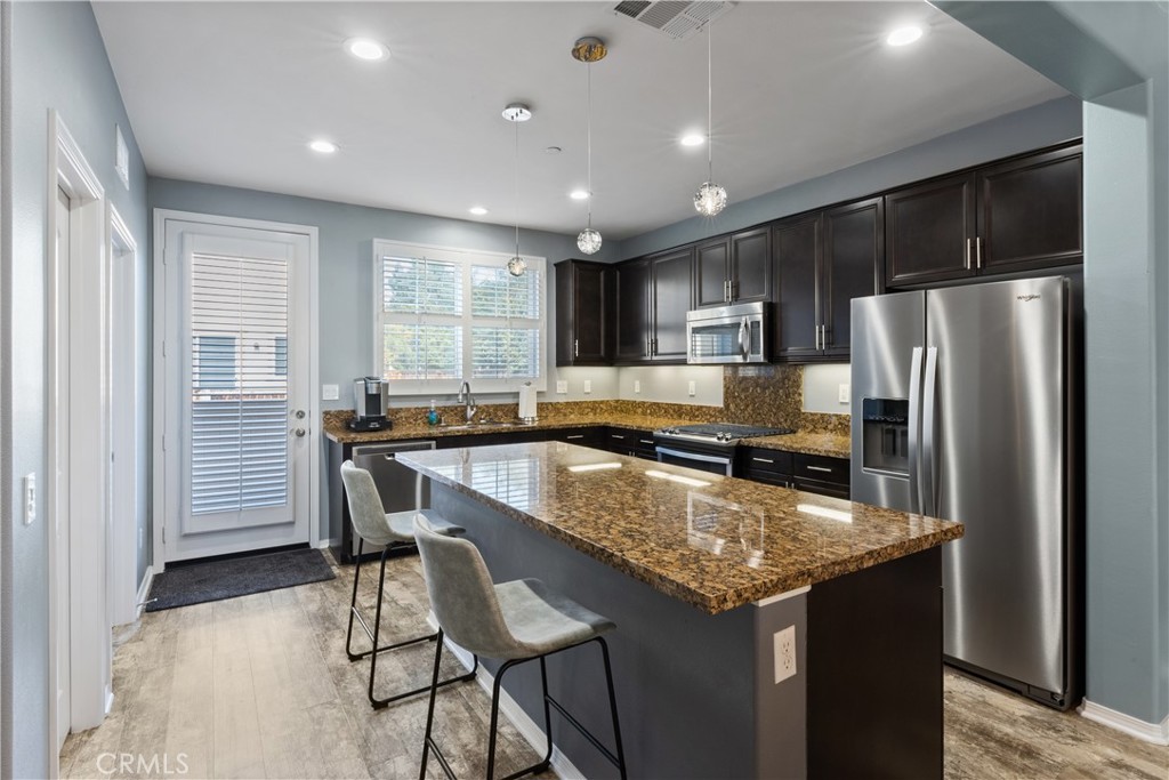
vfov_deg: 68.9
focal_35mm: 18
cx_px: 584
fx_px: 568
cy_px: 390
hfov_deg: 91.6
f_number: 22
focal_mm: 17.5
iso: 100
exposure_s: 1.6
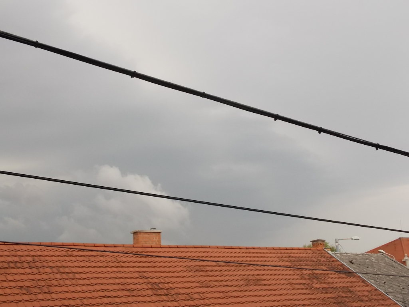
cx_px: 204
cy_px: 154
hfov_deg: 41.2
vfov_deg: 31.5
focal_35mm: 46
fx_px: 544
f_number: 3.7
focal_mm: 8.1
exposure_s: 1/30
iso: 160
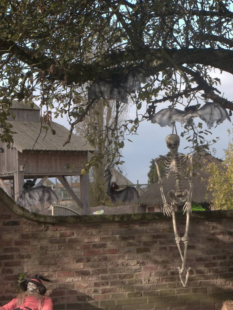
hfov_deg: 12.7
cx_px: 116
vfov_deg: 16.8
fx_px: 1050
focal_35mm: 117
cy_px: 155
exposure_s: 1/200
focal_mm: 21
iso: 80
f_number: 5.1
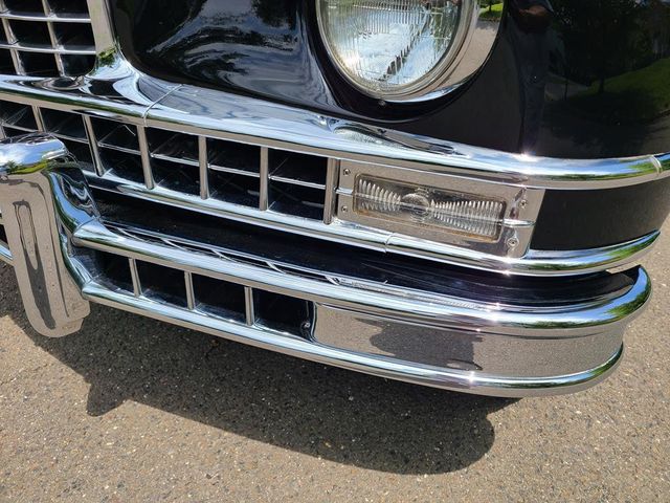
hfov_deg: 67.3
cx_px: 335
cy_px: 252
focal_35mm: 26
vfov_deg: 53.1
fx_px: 503
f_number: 1.8
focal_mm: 5.4
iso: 40
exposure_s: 1/2043
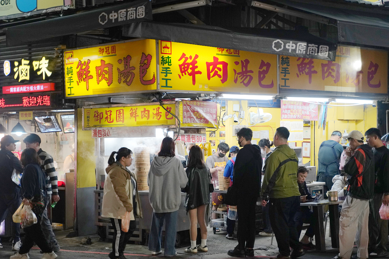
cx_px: 194
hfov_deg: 31.9
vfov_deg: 21.6
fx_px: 681
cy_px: 130
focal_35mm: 63
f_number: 2.8
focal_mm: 63
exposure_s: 1/160
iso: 2000
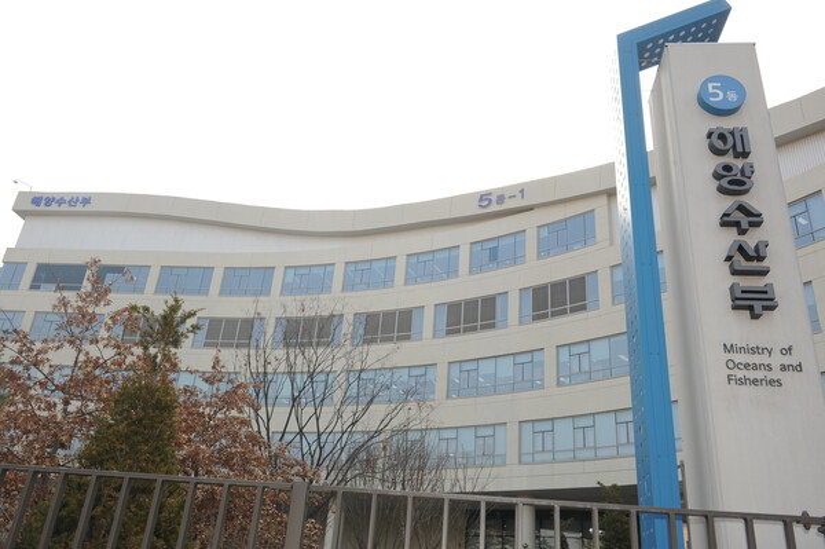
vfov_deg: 42.3
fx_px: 710
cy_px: 274
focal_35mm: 31
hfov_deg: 60.3
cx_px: 412
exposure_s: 1/125
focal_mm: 31
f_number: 10
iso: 250
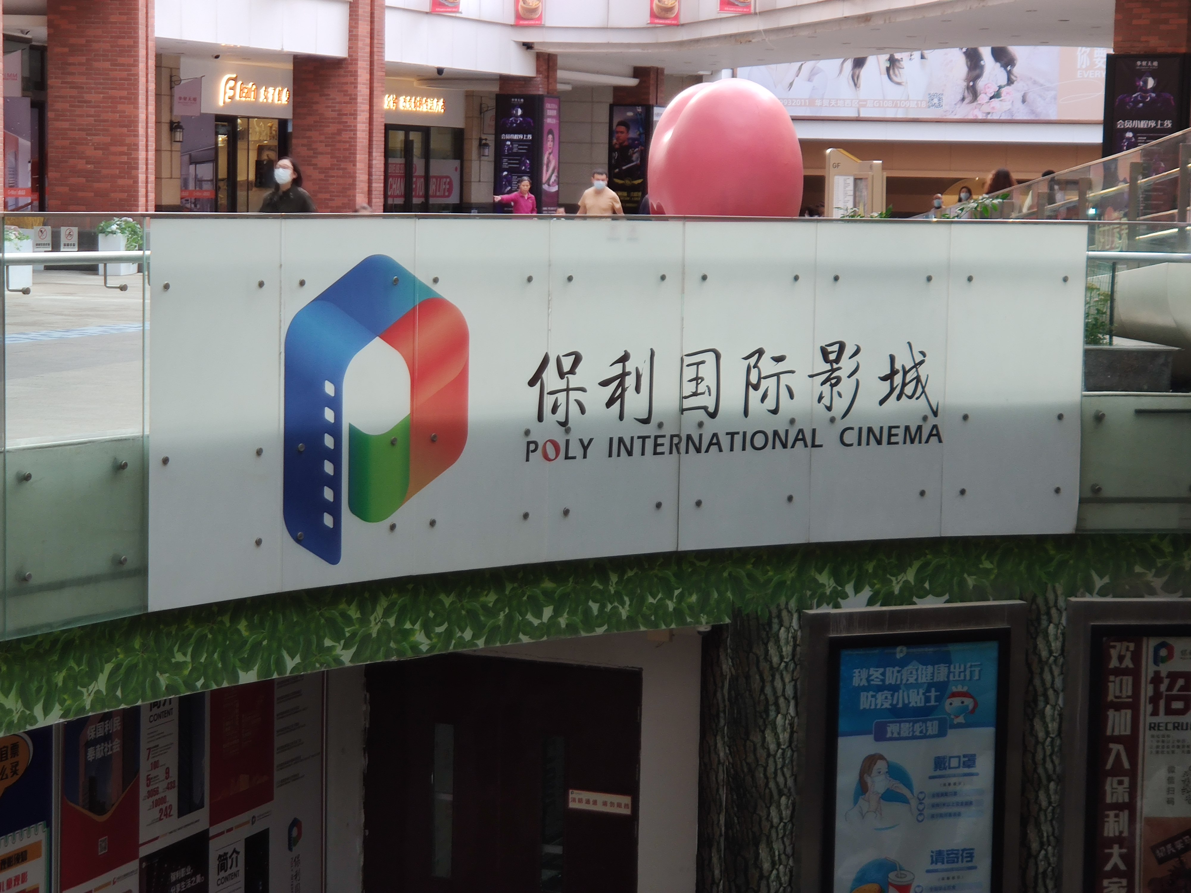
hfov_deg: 26.0
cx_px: 596
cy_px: 446
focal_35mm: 75
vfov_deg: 19.6
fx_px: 2580
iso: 219
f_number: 2.2
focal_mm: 6.22
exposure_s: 1/50
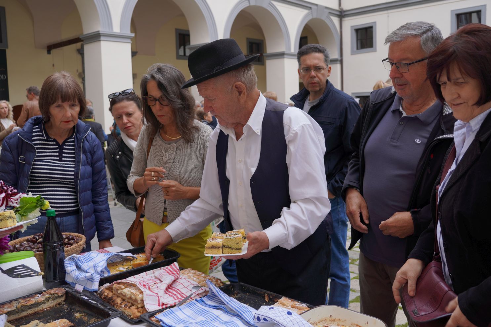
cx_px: 246
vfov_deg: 38.4
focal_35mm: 34
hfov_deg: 55.1
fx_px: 471
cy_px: 164
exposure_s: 1/160
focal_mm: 23
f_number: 4
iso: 100
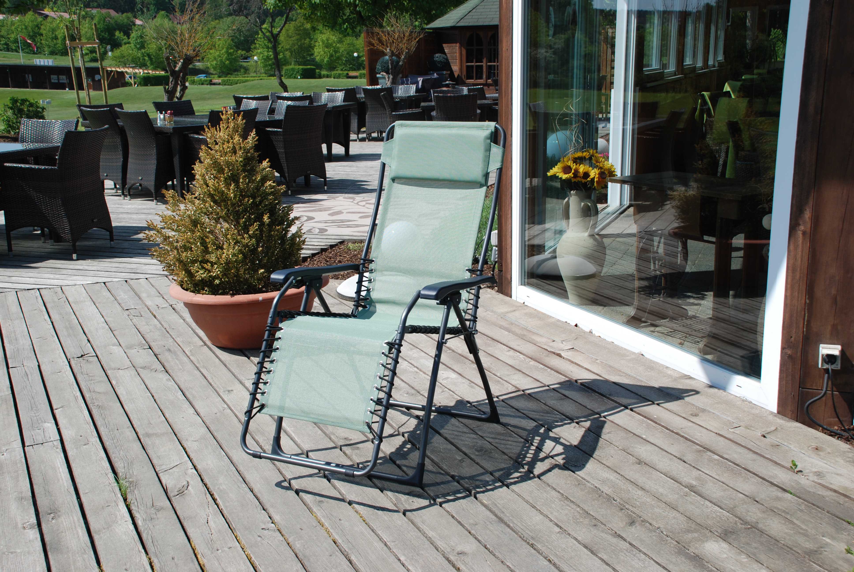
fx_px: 998
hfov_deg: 46.3
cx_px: 427
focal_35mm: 42
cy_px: 286
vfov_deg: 32.0
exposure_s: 1/250
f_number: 8
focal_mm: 28
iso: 100
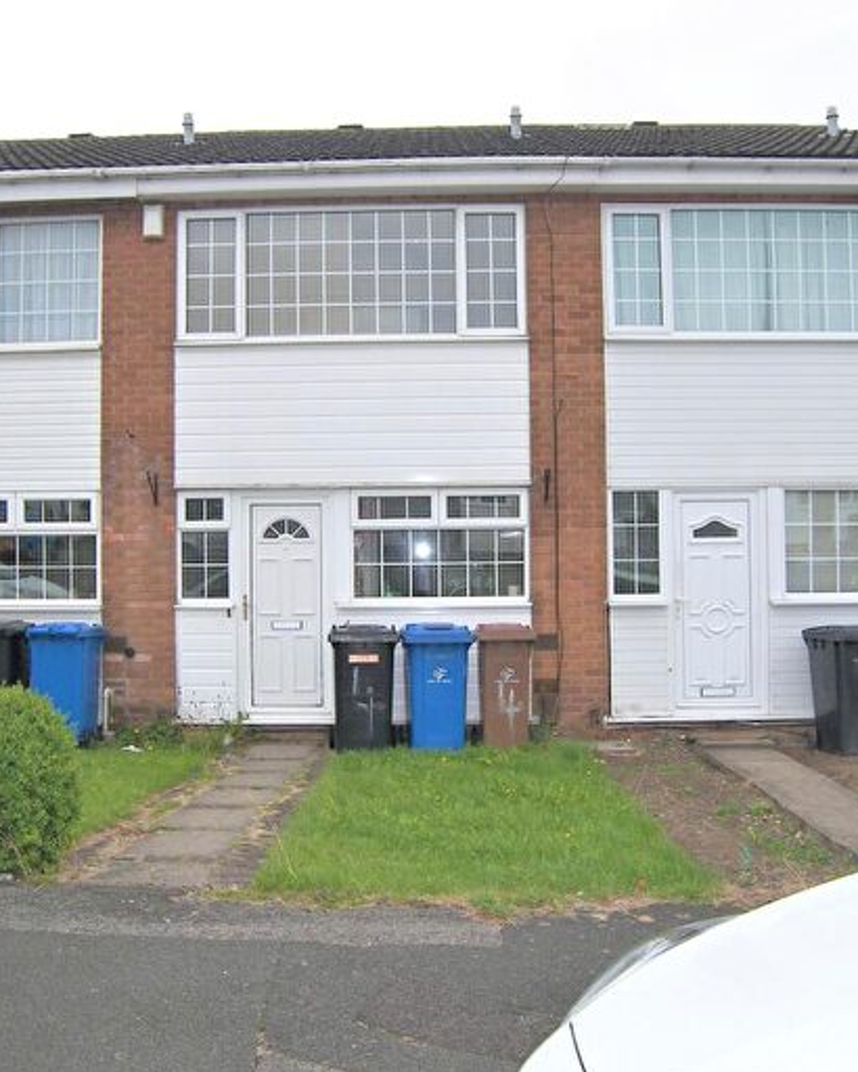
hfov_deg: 45.8
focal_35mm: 32
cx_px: 412
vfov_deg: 55.6
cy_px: 527
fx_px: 1015
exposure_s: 1/640
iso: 50
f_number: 2.8
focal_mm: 5
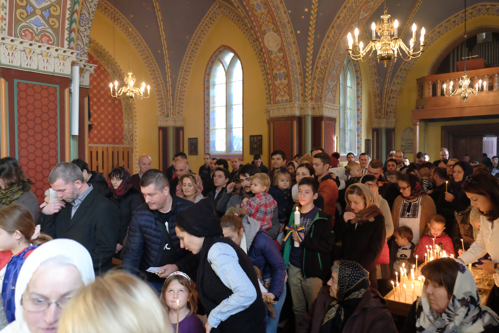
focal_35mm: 27
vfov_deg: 47.9
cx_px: 250
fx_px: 374
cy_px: 166
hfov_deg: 67.4
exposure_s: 1/180
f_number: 2.8
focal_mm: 18
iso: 4000
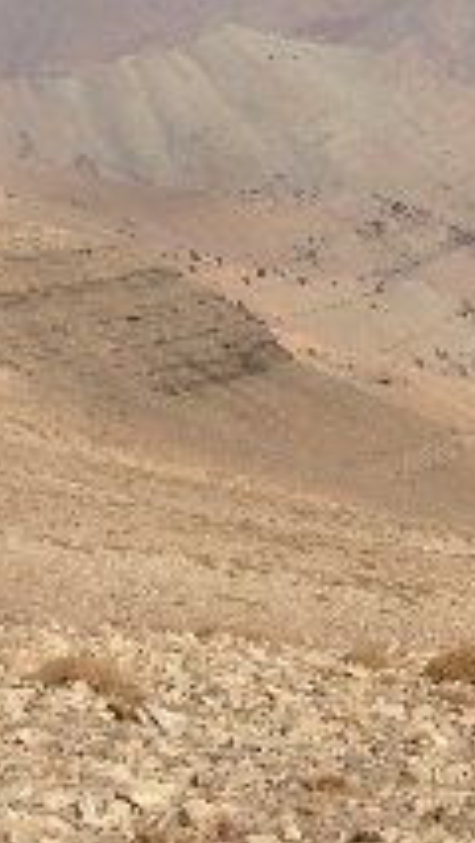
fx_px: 2460
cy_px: 79
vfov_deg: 19.1
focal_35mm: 110
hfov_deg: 10.4
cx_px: 825
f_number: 2.4
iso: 50
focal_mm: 4.12
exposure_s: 1/2463
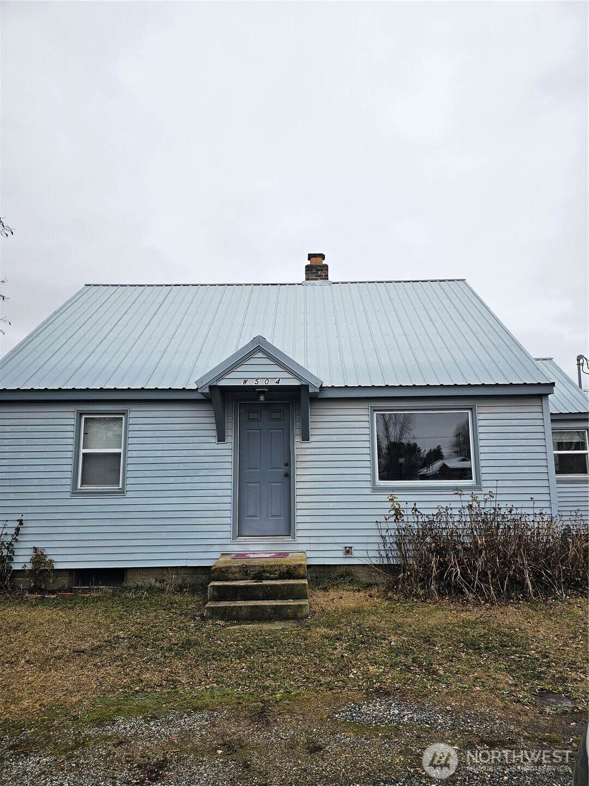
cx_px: 294
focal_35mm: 23
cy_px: 393
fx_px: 522
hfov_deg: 58.9
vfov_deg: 73.9
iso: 10
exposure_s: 1/313
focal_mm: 6.3
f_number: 1.7
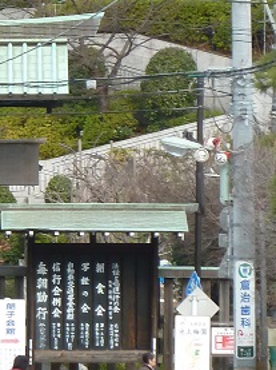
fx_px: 6511
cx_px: -76
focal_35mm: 611
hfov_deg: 2.4
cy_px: 16
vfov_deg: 3.2
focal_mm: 27.8
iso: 160
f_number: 4.5
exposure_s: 1/200
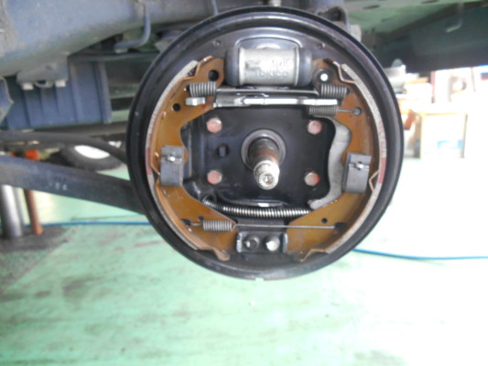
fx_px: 367
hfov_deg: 67.3
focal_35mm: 26
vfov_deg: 53.1
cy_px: 183
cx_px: 244
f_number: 3.4
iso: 250
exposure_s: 1/30
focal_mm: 4.7
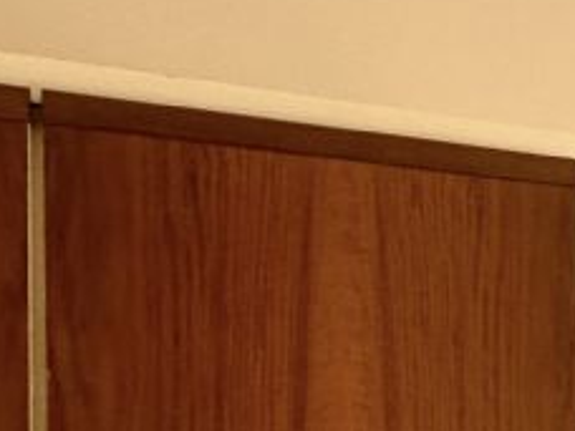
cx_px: 1342
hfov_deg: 15.3
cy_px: 465
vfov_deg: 17.8
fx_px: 1329
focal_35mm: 80
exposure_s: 1/99
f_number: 2.2
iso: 64
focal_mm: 2.22
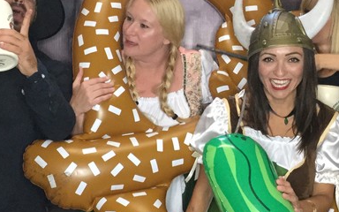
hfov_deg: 26.8
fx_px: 711
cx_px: 166
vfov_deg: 16.9
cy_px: 84
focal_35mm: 77
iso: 125
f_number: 2.4
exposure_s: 1/30
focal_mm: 3.3
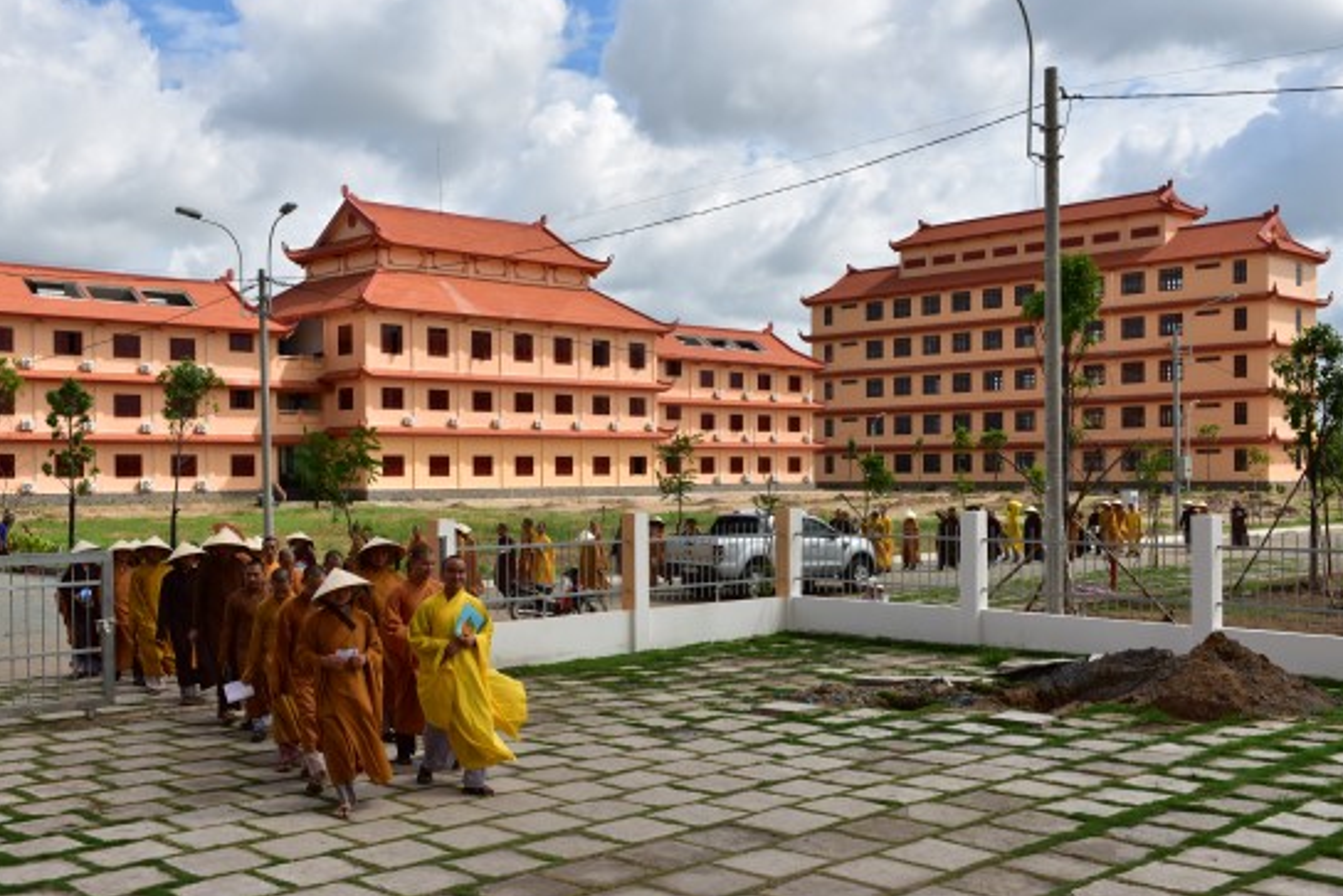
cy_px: 497
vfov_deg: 33.4
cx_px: 615
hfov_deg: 48.4
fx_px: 1493
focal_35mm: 40
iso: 80
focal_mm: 34
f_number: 10
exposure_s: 1/160
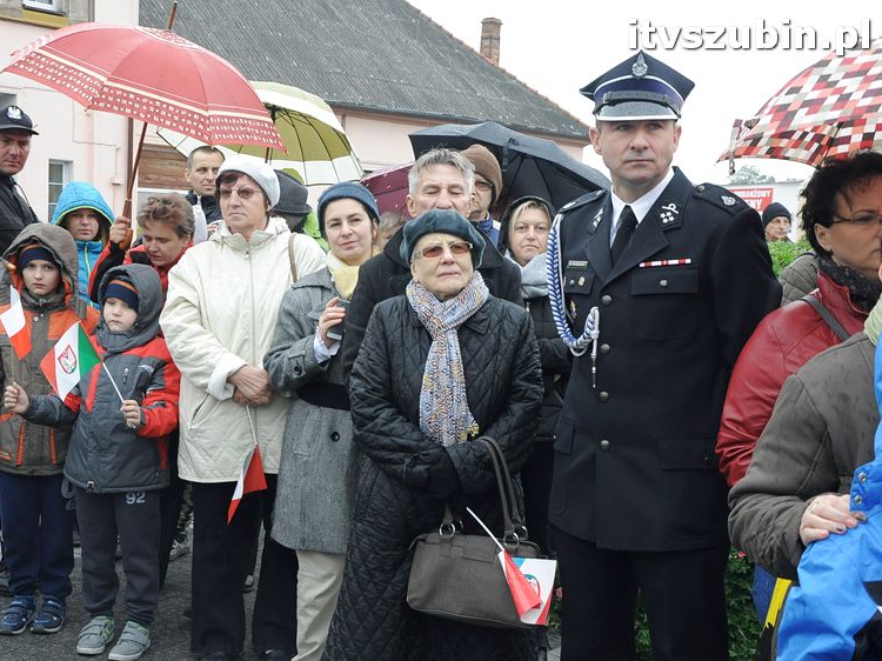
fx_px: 1248
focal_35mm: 49
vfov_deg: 29.7
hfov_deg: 38.9
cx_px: 393
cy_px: 331
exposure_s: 1/160
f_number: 6.3
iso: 800
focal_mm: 30
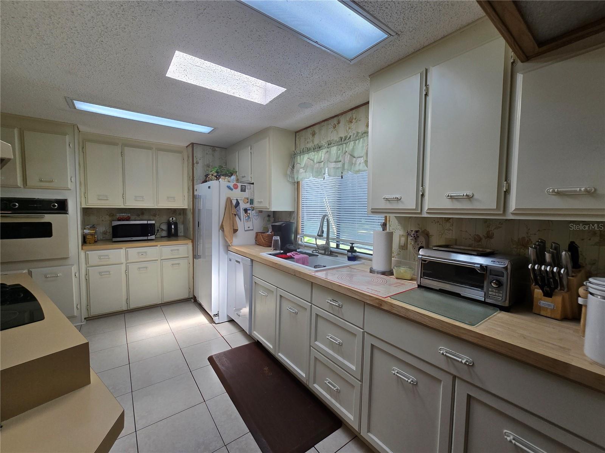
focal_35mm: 13
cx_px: 302
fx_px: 227
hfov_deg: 106.2
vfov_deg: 89.9
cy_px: 226
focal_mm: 2.2
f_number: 2.2
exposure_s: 1/120
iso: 50
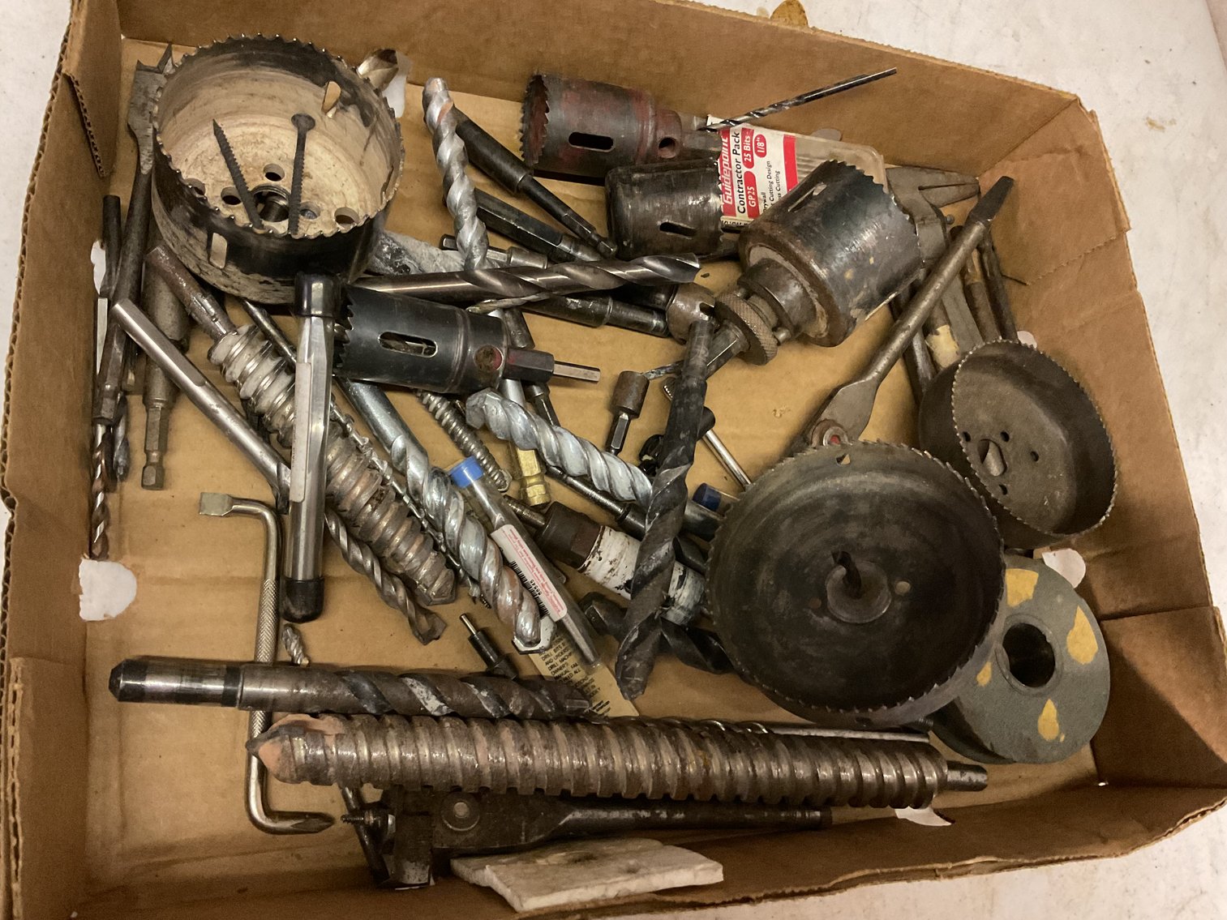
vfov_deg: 48.2
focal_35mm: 29
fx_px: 1028
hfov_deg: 61.7
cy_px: 460
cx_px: 614
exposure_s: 1/30
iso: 500
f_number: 1.8
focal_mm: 3
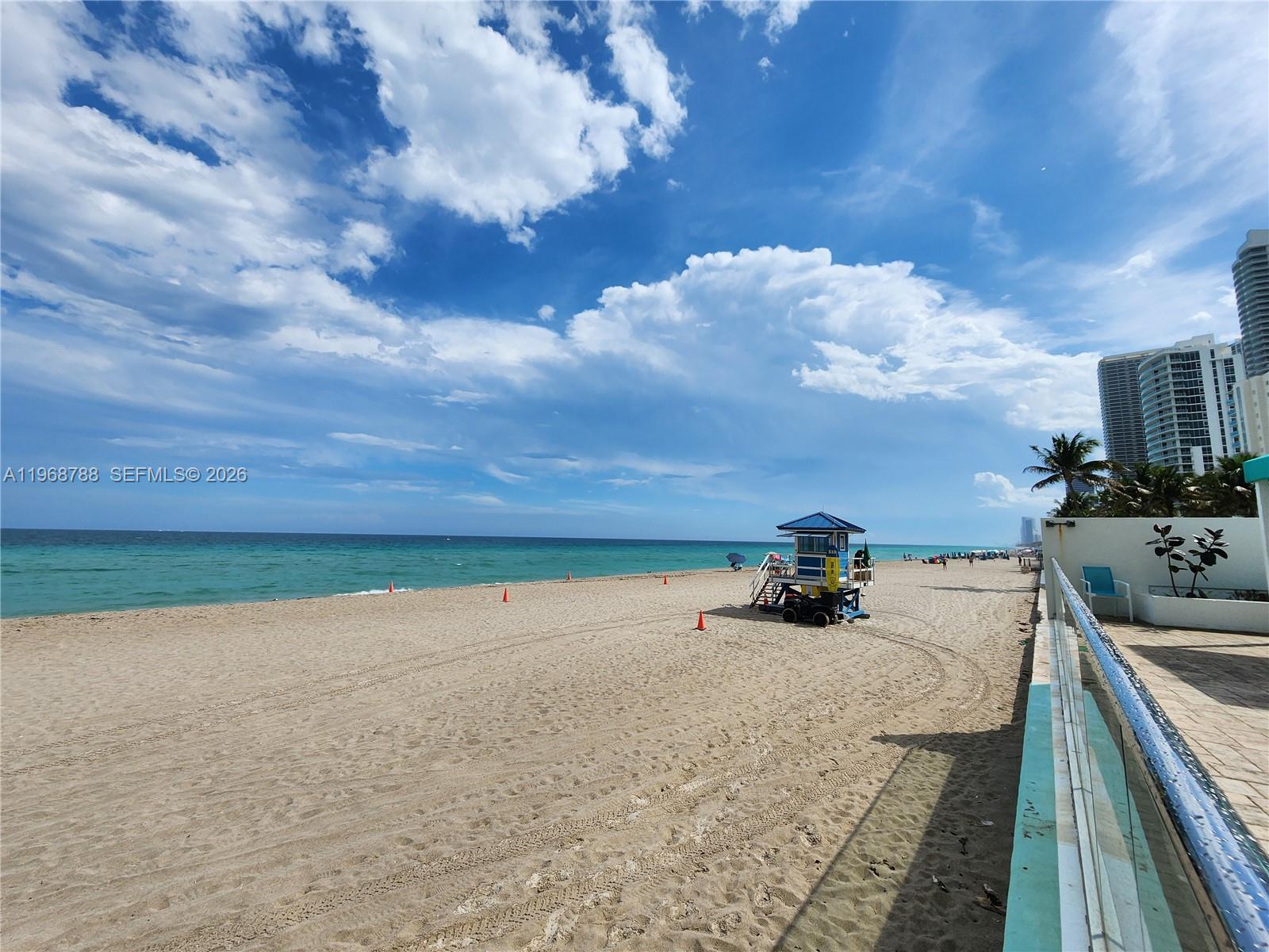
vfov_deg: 89.9
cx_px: 634
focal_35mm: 13
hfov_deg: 106.2
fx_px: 477
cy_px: 476
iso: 50
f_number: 2.2
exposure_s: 1/4291
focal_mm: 2.2
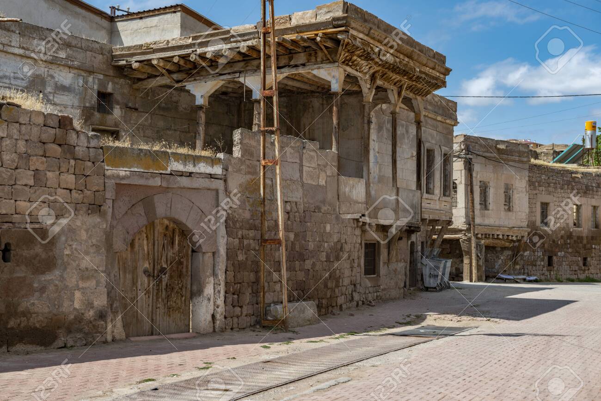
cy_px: 200
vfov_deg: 24.6
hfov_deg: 36.2
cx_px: 300
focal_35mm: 55
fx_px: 918
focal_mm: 55
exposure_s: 1/250
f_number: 8
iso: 100
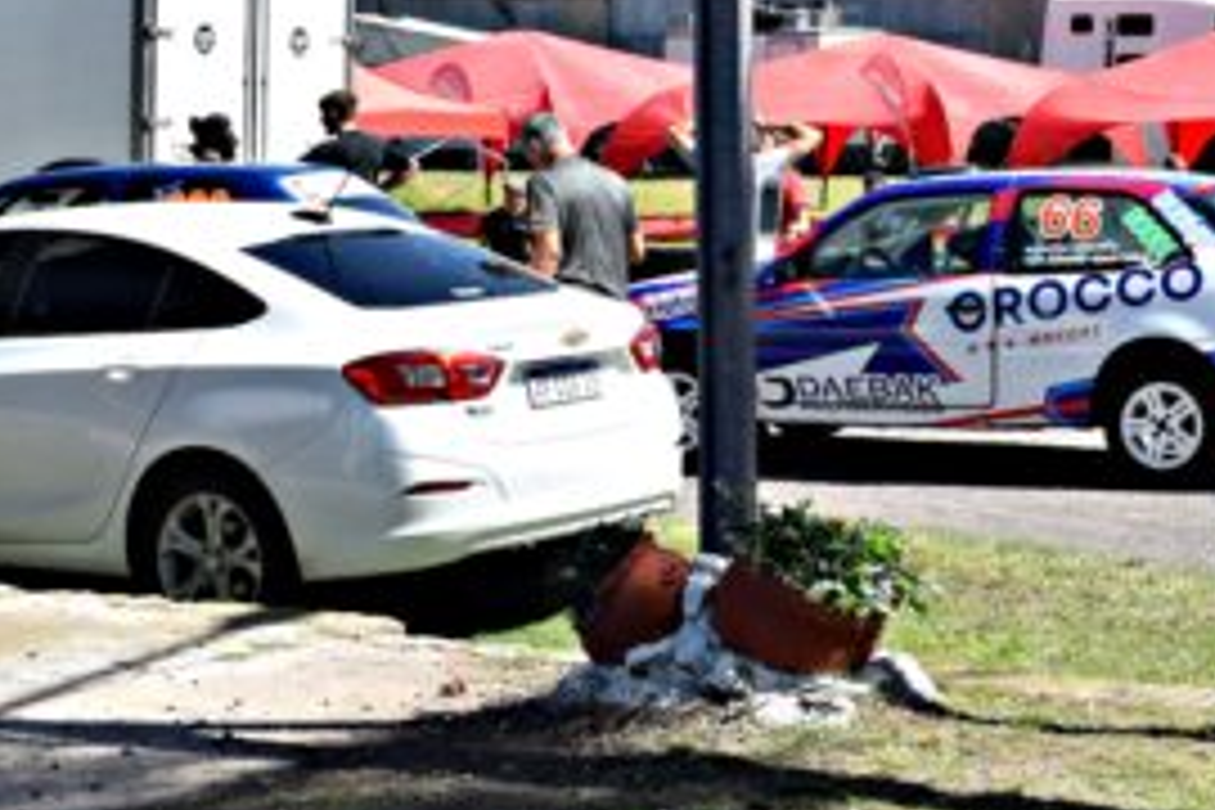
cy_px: 158
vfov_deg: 14.5
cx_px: 1278
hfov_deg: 20.8
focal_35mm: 94
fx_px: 3172
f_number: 7.1
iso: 400
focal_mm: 22
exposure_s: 1/1600
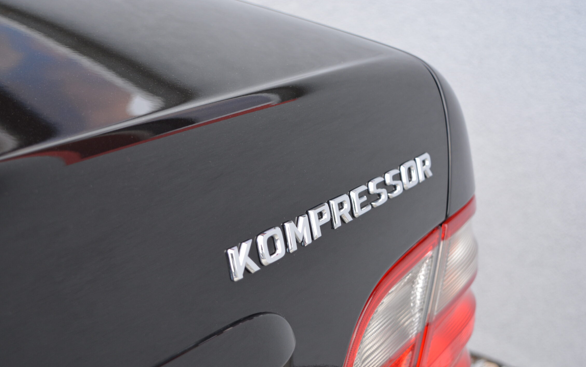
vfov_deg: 22.0
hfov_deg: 34.5
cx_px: 258
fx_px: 942
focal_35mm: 59
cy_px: 221
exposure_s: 1/100
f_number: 5
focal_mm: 34
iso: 400
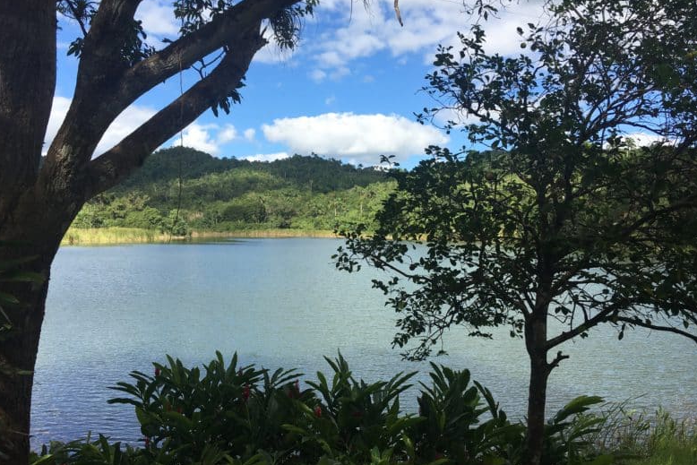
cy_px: 222
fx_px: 600
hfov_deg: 60.3
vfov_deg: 42.3
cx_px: 349
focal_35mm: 31
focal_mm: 4.15
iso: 25
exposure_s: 1/1261
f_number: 2.2
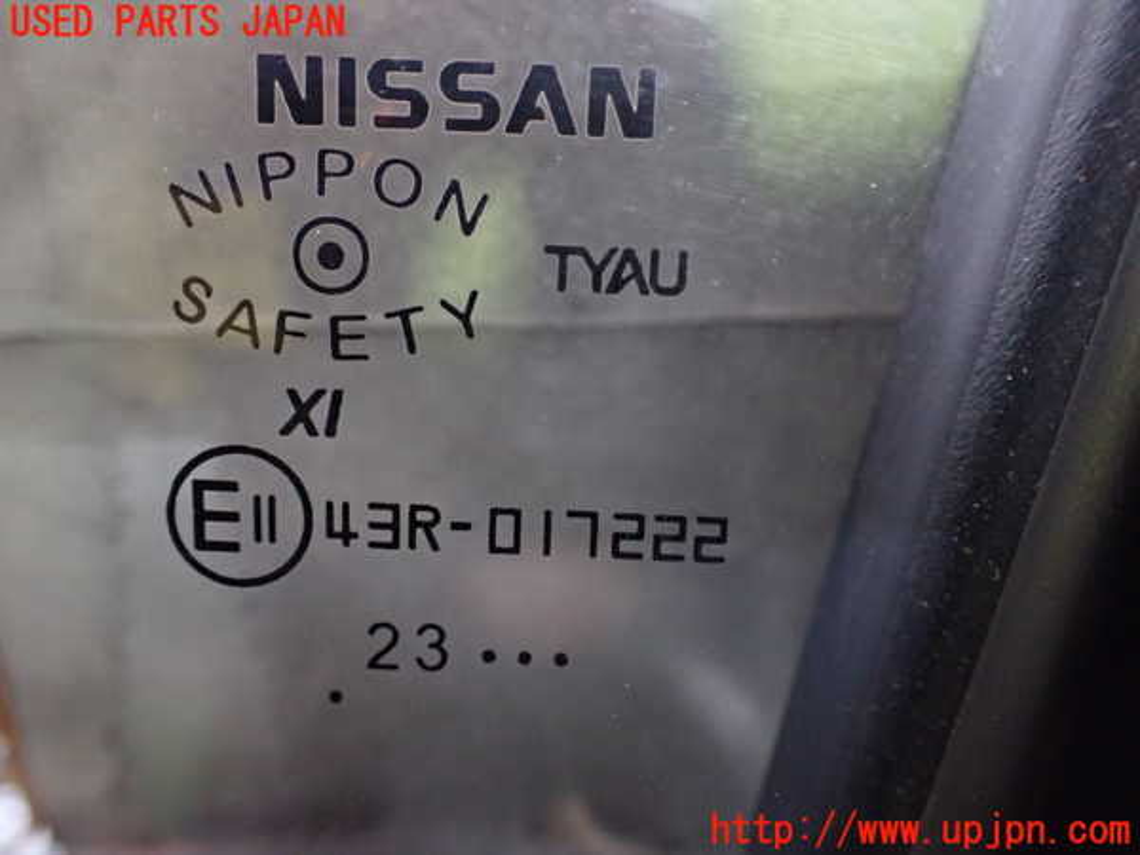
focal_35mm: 30
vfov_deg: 46.8
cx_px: 570
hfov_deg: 60.0
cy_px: 428
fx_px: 988
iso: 800
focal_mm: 5.4
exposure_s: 1/40
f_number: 2.3
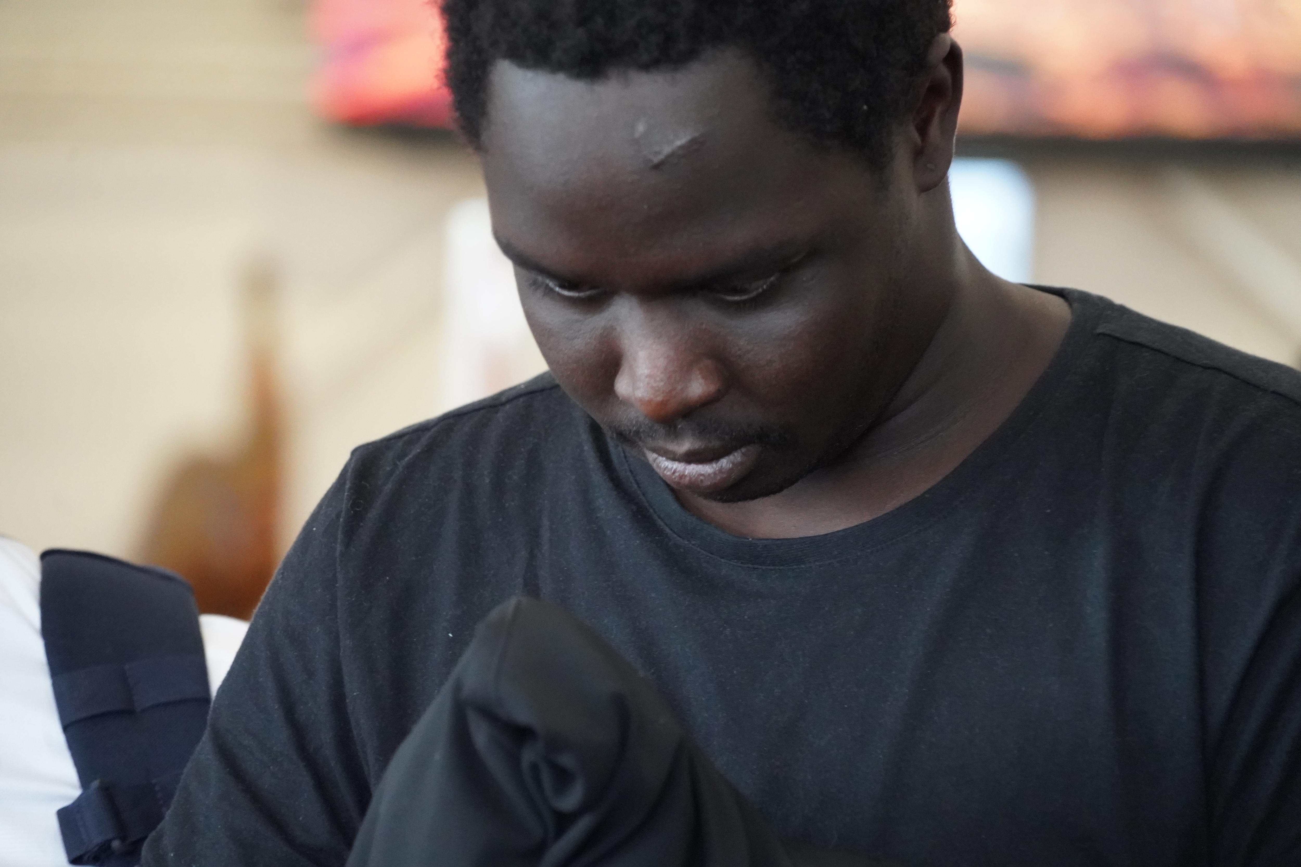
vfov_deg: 7.1
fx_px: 7010
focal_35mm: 194
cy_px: 434
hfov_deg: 10.6
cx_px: 650
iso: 12800
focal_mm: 194
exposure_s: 1/200
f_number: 6.3
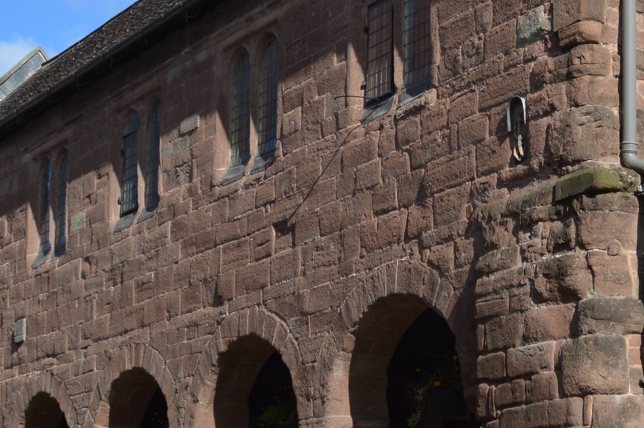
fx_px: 1698
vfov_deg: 14.3
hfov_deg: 20.6
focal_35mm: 95
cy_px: 137
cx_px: 675
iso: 100
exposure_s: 1/250
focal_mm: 18
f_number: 8
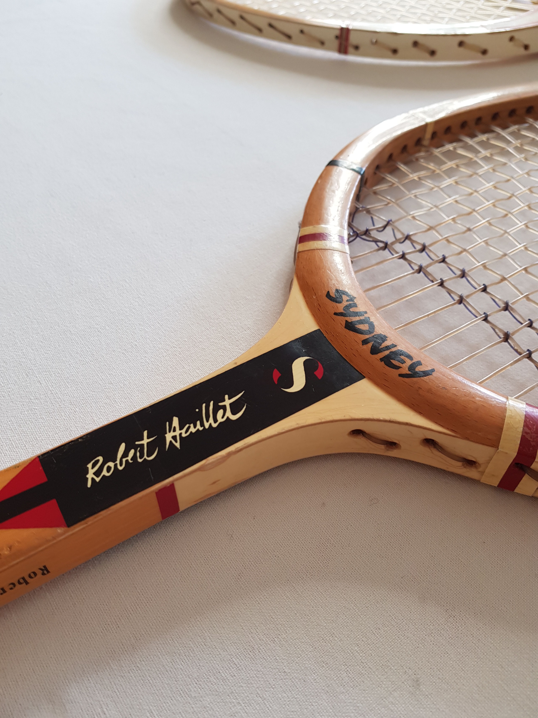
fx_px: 539
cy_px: 359
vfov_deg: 67.3
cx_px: 269
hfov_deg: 53.1
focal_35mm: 26
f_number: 1.7
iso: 80
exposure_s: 1/50
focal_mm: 4.2
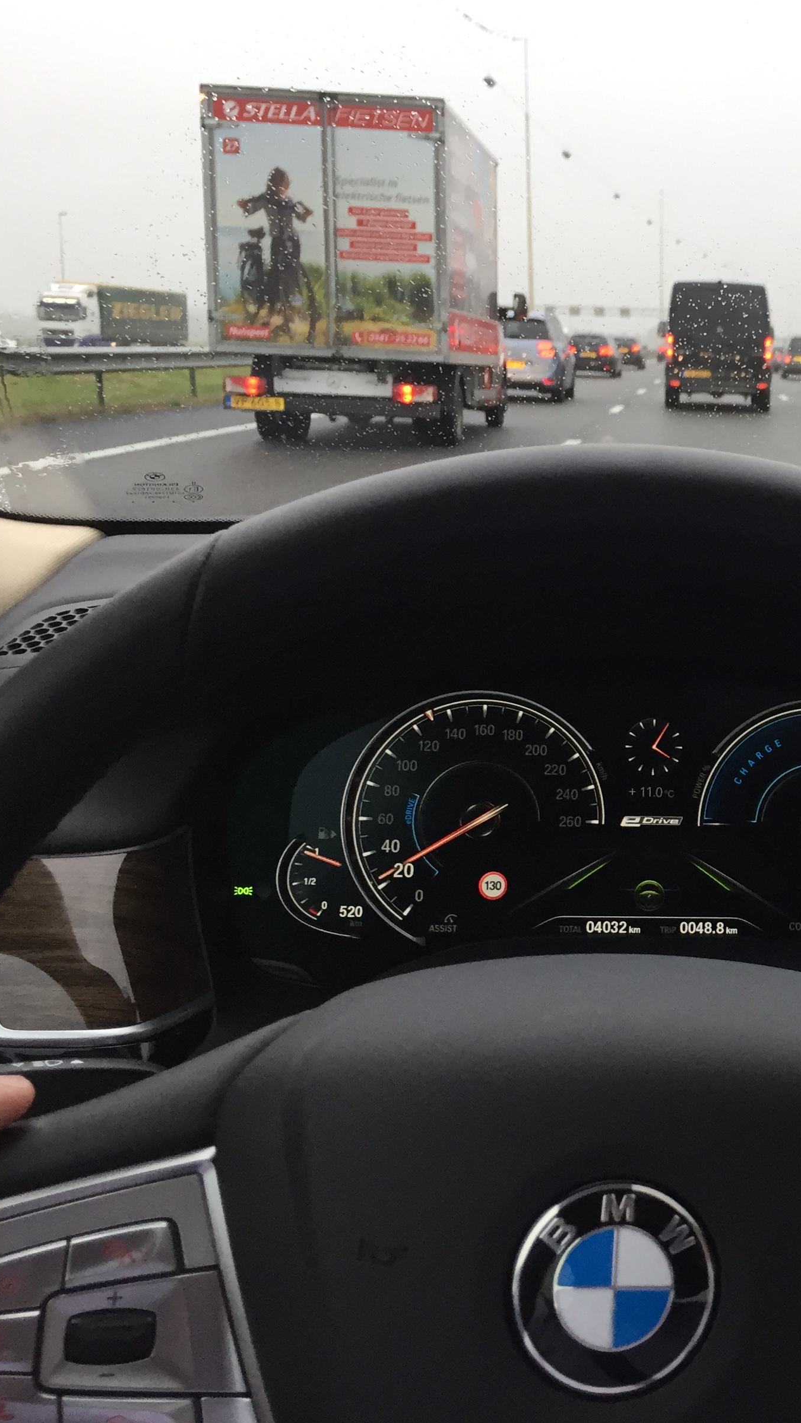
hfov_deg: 25.7
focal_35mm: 43
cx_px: 878
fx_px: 1624
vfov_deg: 47.4
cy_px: 698
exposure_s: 1/33
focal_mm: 4.15
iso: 40
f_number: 2.2
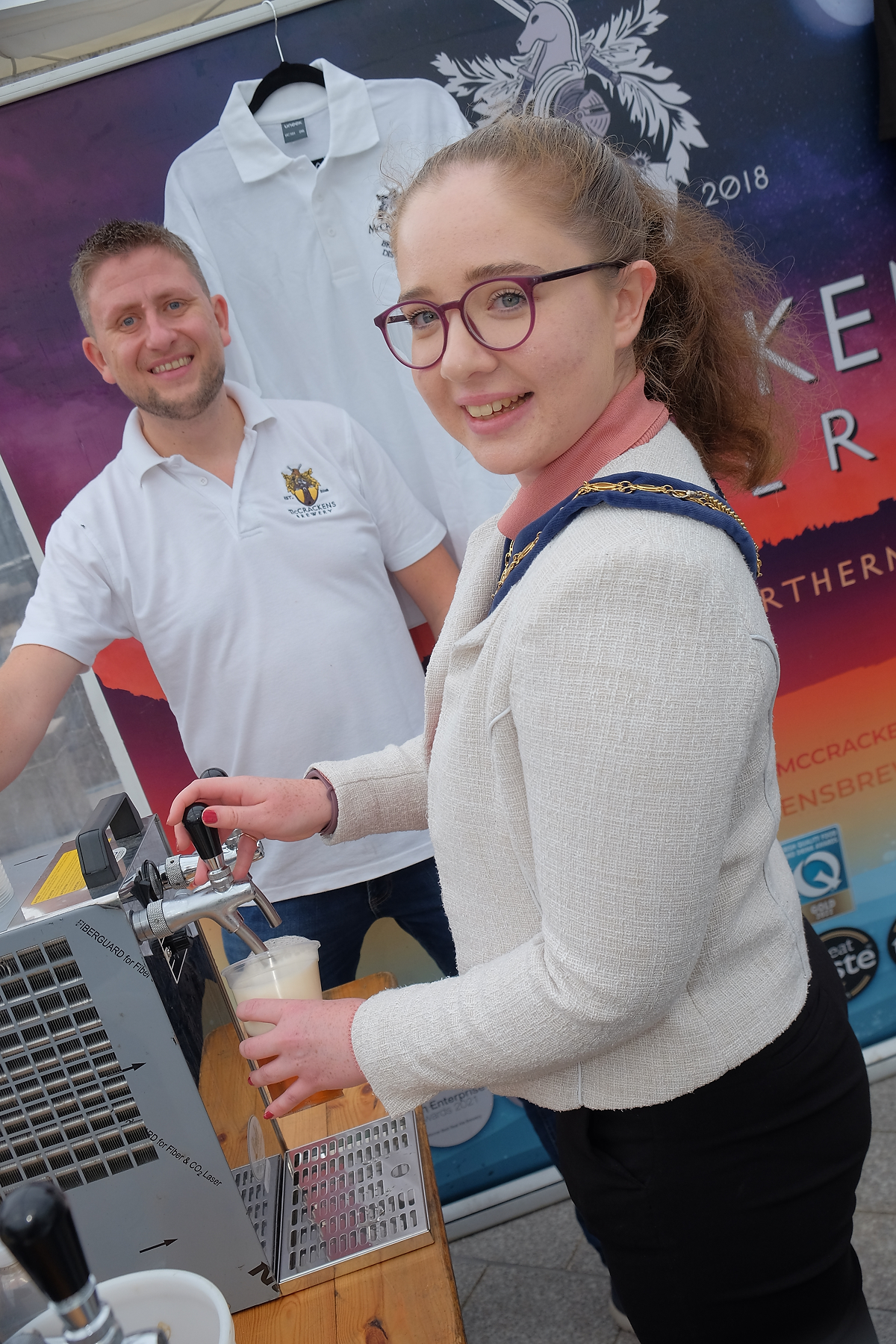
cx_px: 448
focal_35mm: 31
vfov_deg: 60.3
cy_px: 672
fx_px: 1157
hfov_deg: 42.3
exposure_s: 1/140
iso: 400
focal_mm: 20.5
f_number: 5.6
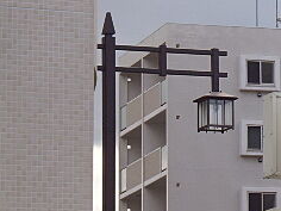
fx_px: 2638
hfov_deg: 6.0
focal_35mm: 325
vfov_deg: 4.6
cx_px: 379
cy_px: 19
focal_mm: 21.5
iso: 125
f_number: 6.9
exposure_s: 1/125
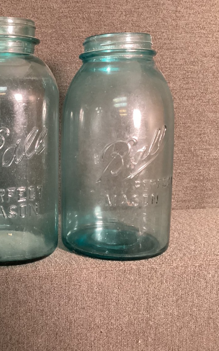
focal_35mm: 44
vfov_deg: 45.3
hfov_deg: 28.0
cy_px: 175
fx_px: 420
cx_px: 18
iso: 500
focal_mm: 3.3
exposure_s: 1/30
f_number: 2.4
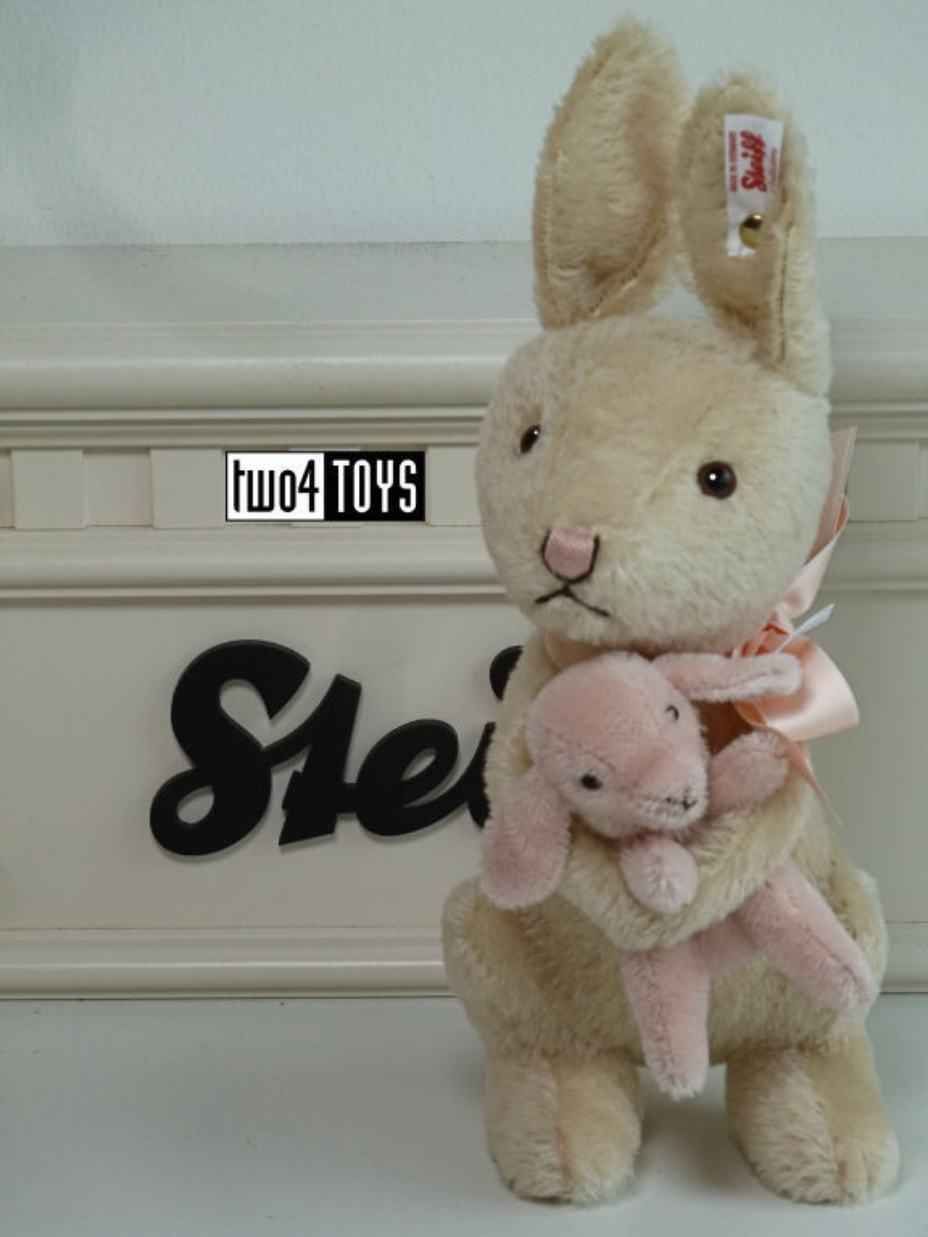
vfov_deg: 14.4
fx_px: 4897
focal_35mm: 137
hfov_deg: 10.8
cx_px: 464
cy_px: 618
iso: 125
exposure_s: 1/50
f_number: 4.5
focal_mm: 22.5
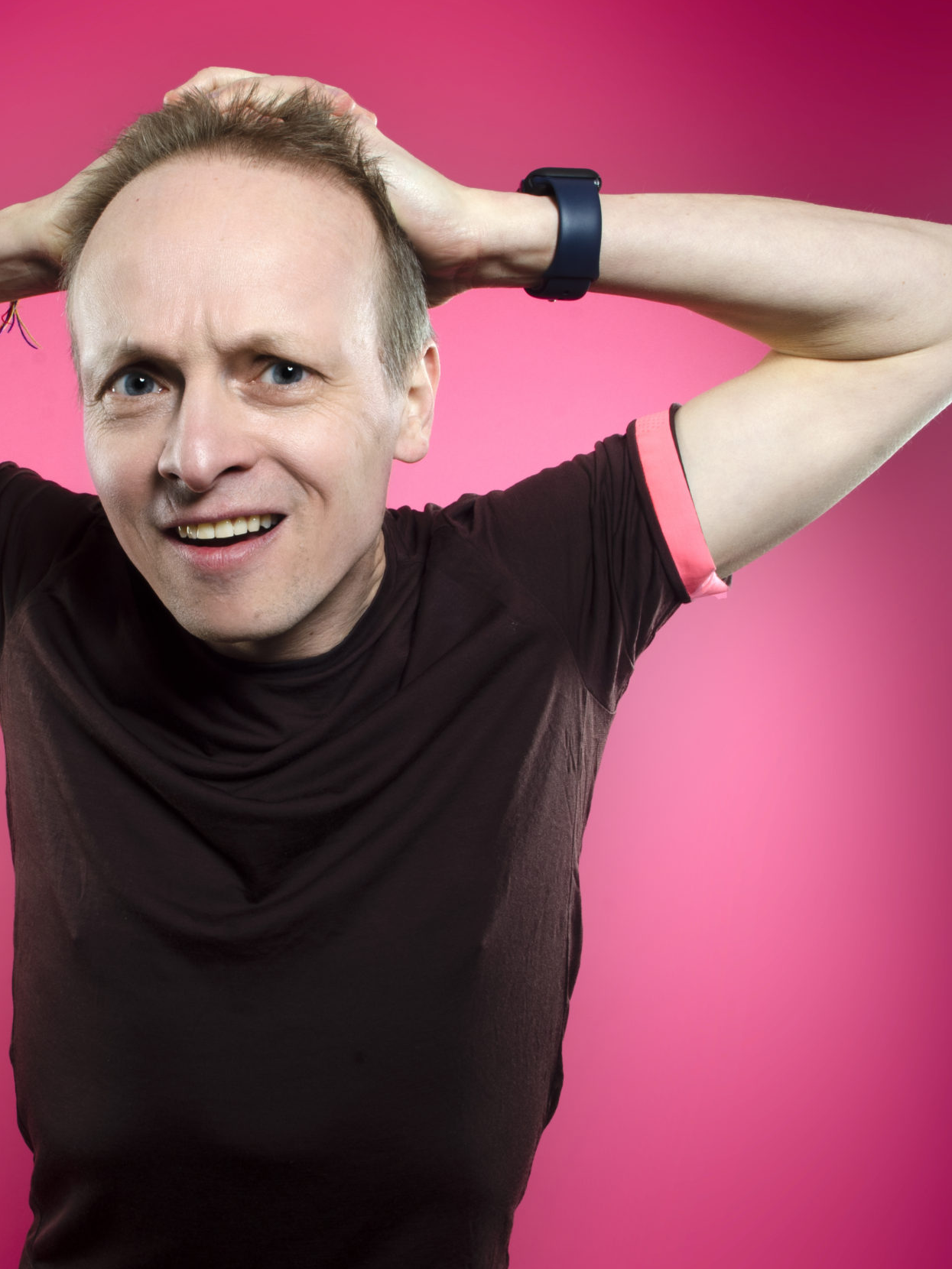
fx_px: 1384
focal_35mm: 38
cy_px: 628
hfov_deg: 37.4
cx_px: 287
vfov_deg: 49.3
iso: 100
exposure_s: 1/125
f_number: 11
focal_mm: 17
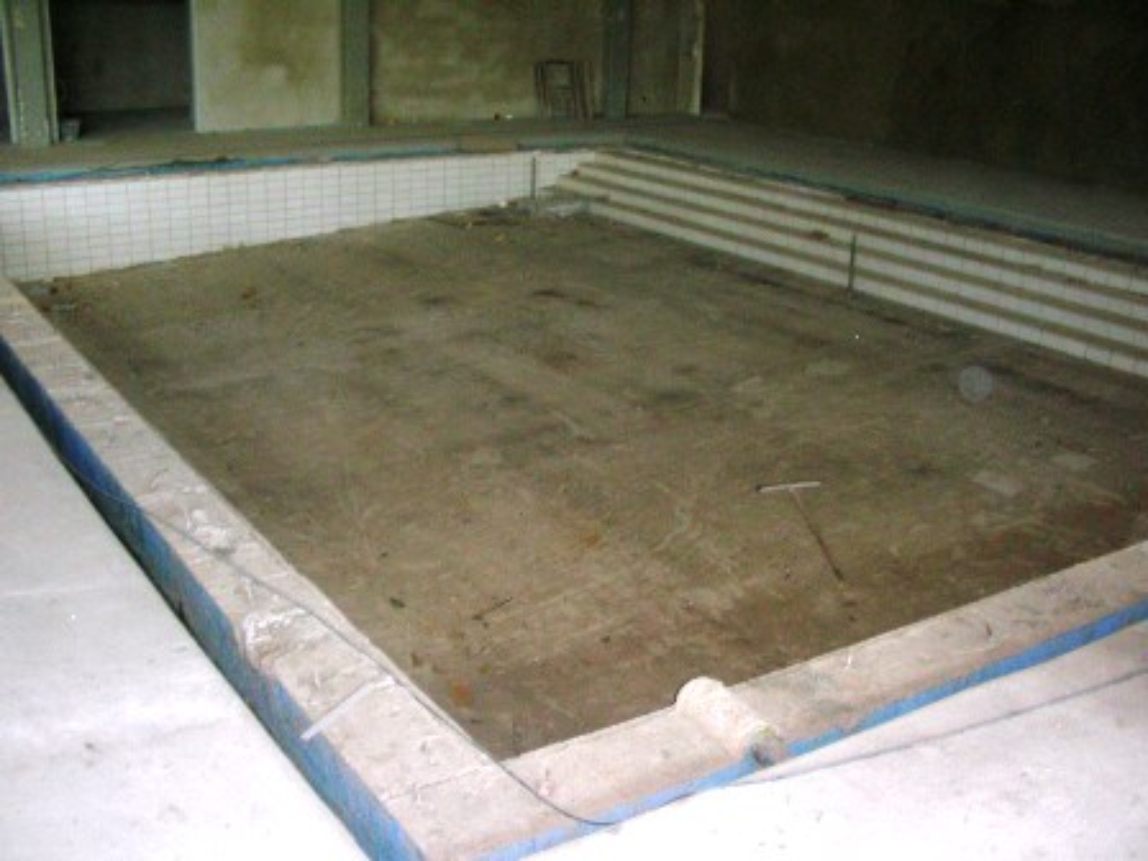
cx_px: 574
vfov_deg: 37.7
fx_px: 1260
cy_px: 430
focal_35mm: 38
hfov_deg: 49.0
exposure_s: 1/60.1
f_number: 3.5
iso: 200
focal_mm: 6.3
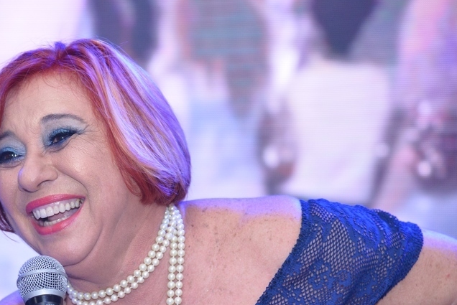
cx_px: 29
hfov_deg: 10.3
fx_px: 2515
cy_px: 239
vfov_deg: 6.9
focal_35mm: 198
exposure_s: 1/160
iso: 2200
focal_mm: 105
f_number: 5
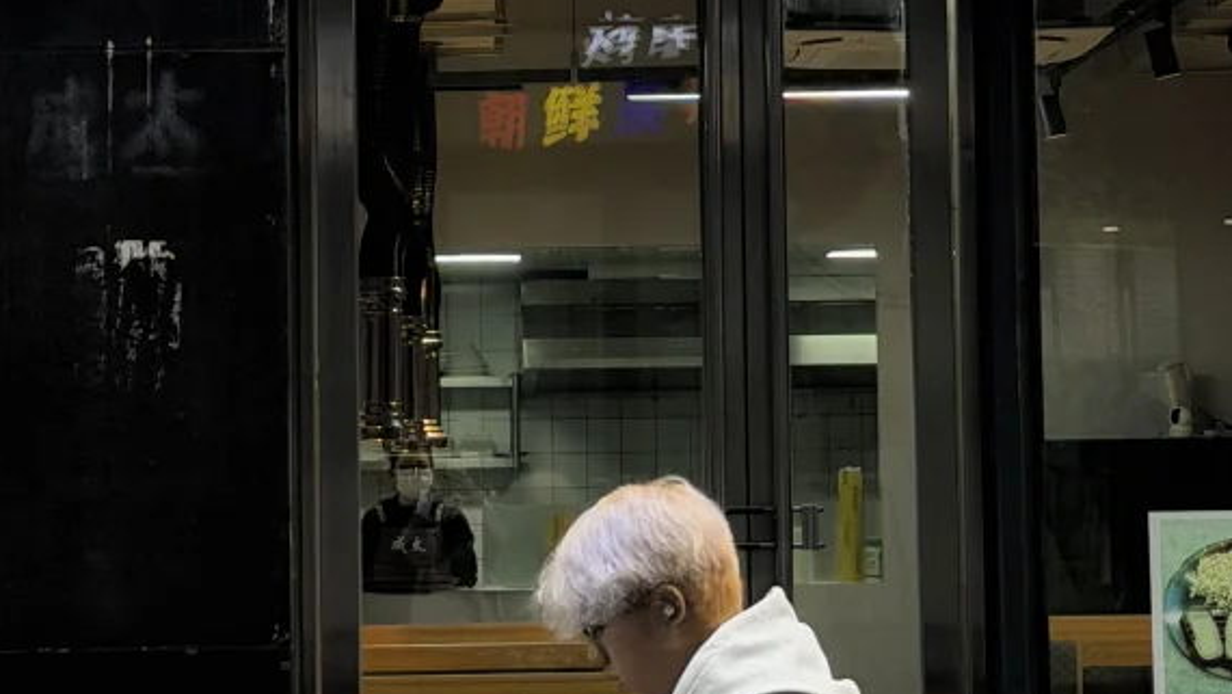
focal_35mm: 132
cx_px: 607
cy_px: 138
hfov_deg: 16.3
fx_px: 4313
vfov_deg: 9.2
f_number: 1.78
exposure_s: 1/171
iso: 200
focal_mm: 6.76
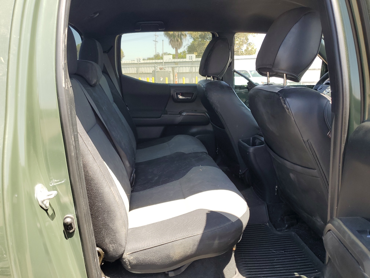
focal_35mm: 26
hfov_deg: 67.3
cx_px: 185
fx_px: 278
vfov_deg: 53.1
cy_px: 139
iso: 50
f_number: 1.5
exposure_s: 1/333
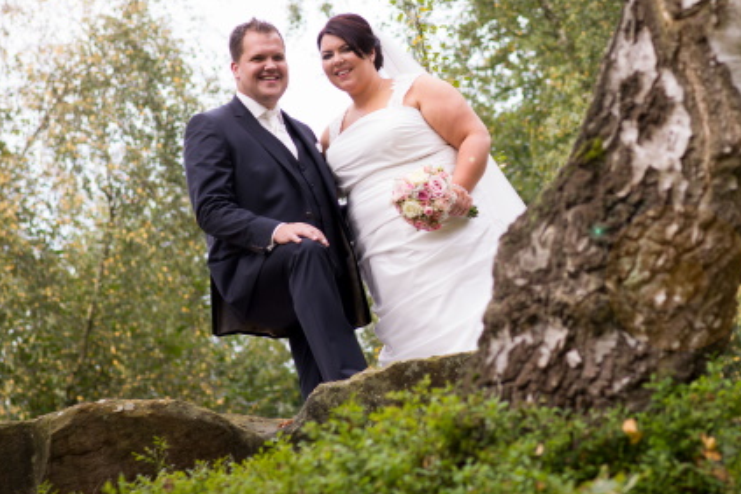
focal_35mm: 181
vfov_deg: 7.6
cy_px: 162
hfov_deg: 11.4
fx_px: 3719
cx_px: 476
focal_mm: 85
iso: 100
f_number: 4
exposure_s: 1/125
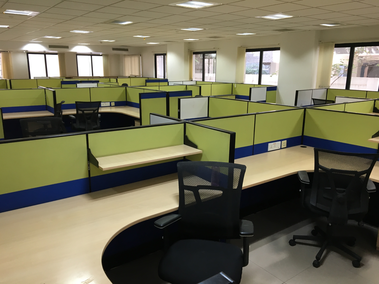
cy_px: 142
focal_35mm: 29
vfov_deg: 48.2
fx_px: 318
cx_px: 190
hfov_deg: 61.7
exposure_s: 1/33
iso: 80
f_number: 2.2
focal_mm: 4.15
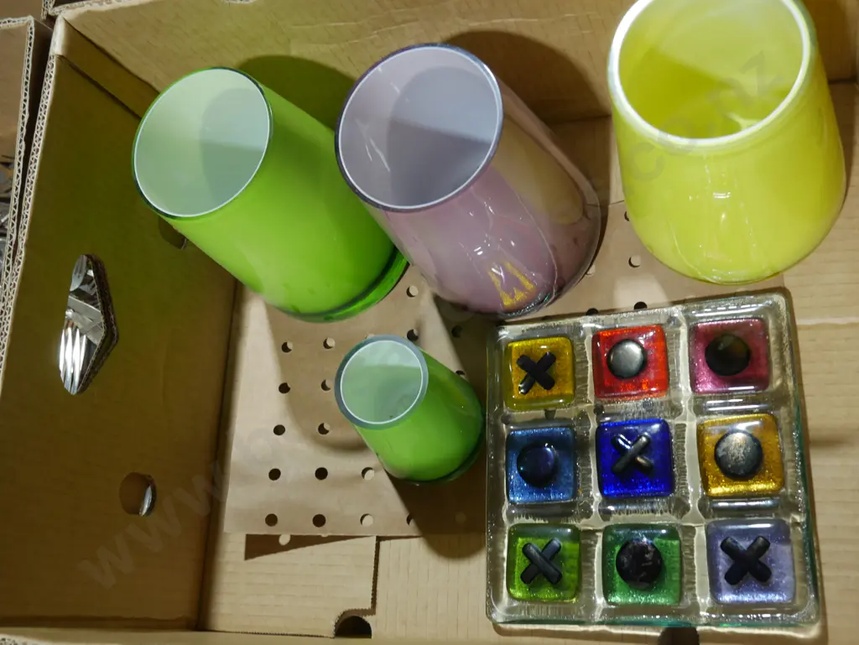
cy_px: 322
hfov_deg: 46.8
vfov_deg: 36.0
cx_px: 430
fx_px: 993
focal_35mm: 40
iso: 320
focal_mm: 20
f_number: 4.4
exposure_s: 1/60
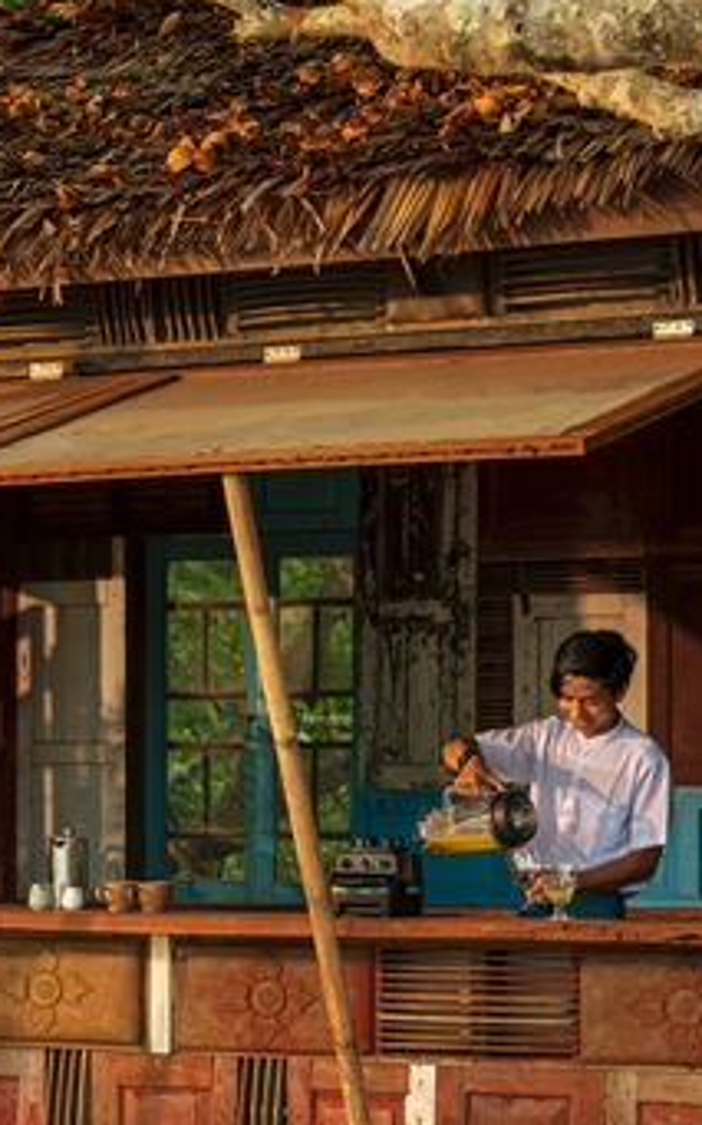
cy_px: 820
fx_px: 3583
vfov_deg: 17.7
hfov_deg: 11.1
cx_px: -15
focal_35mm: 117
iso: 400
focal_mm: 46
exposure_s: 1/500
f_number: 4.5
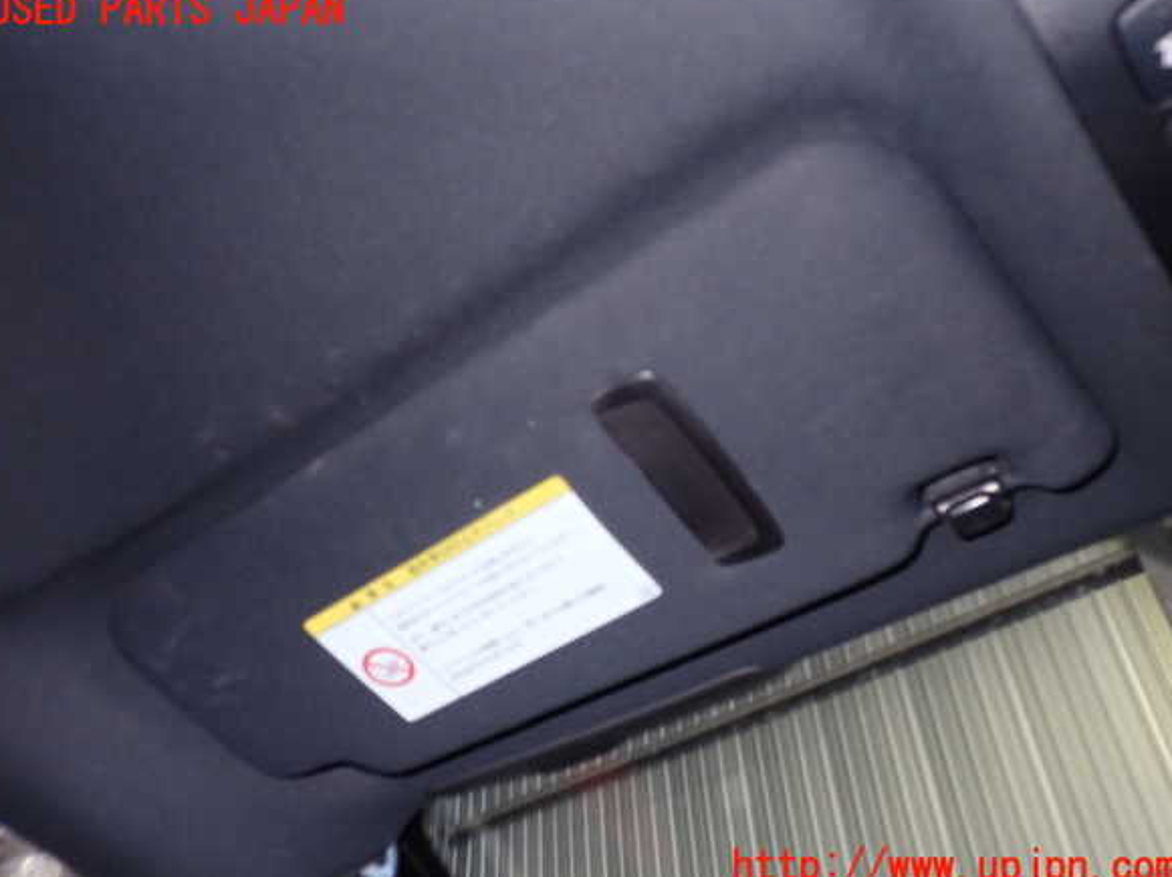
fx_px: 1049
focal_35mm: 31
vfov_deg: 45.4
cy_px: 440
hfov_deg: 58.4
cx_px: 583
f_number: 2.3
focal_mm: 5.4
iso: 320
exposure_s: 1/30
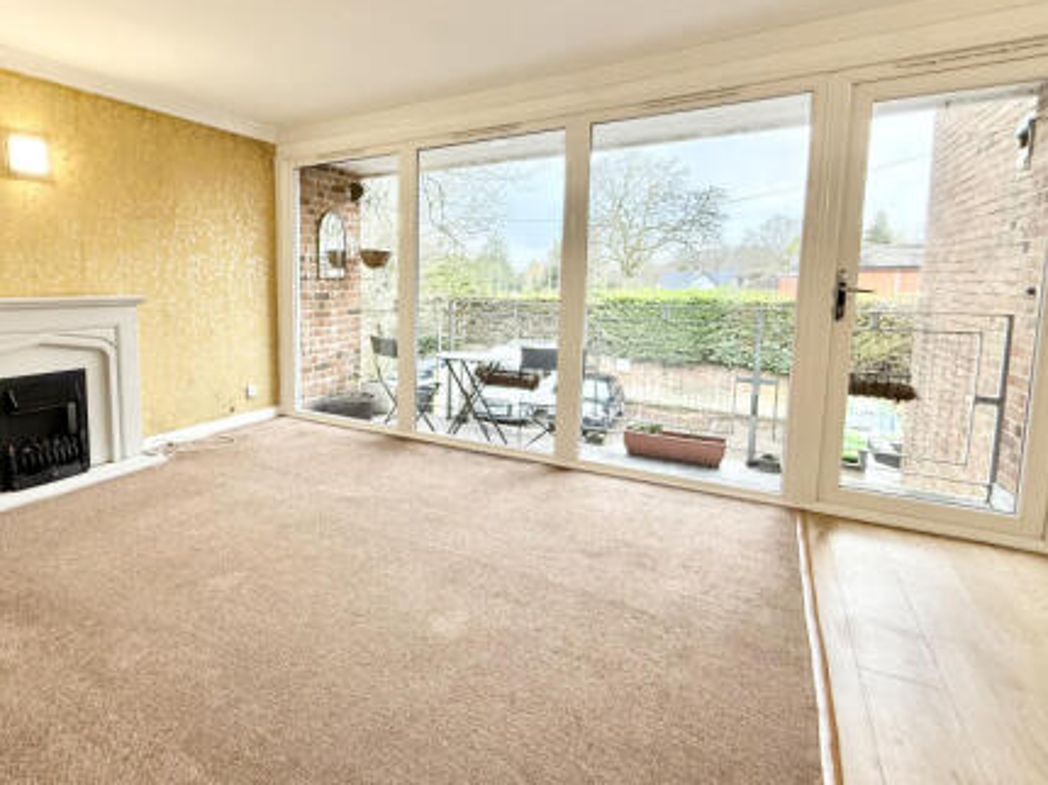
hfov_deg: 83.2
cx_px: 398
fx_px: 575
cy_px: 343
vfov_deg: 68.4
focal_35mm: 19
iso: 200
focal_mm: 2.22
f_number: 2.2
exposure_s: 1/100
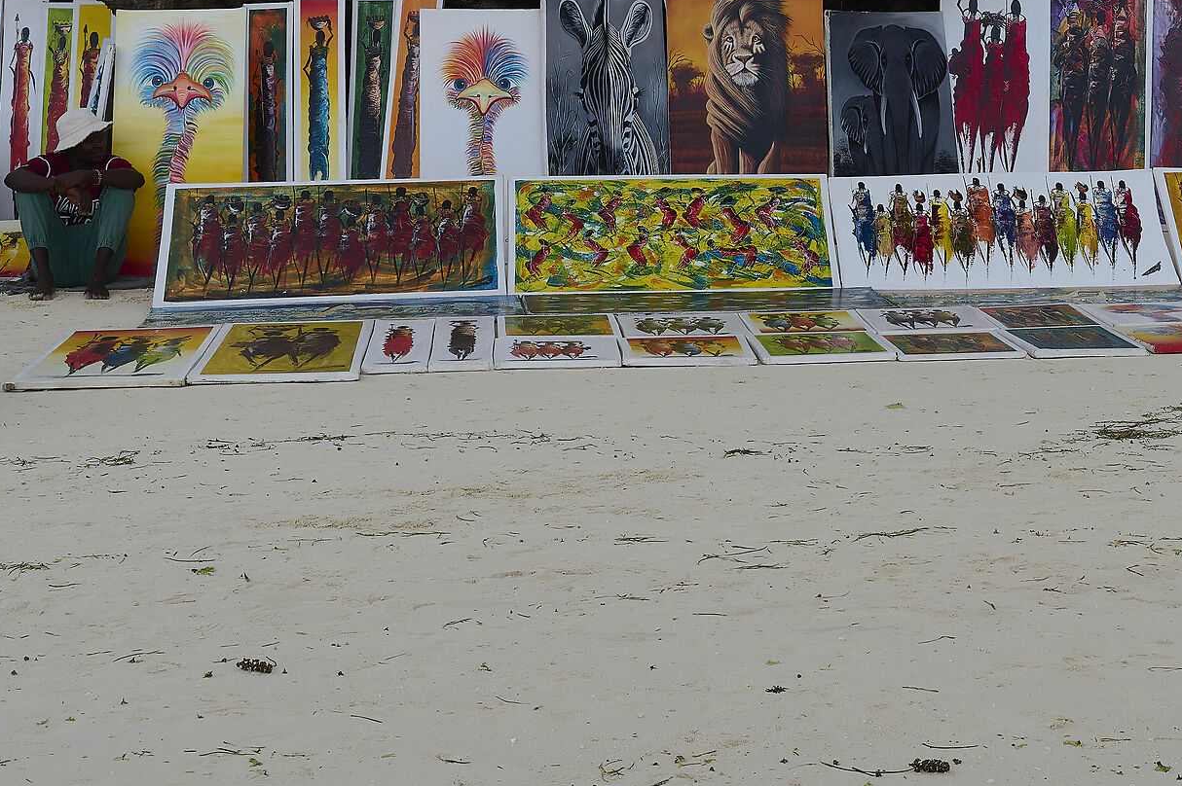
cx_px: 973
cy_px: 62
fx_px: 2724
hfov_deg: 24.0
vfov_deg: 16.2
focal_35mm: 83
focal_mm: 42
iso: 140
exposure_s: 1/125
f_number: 9.5
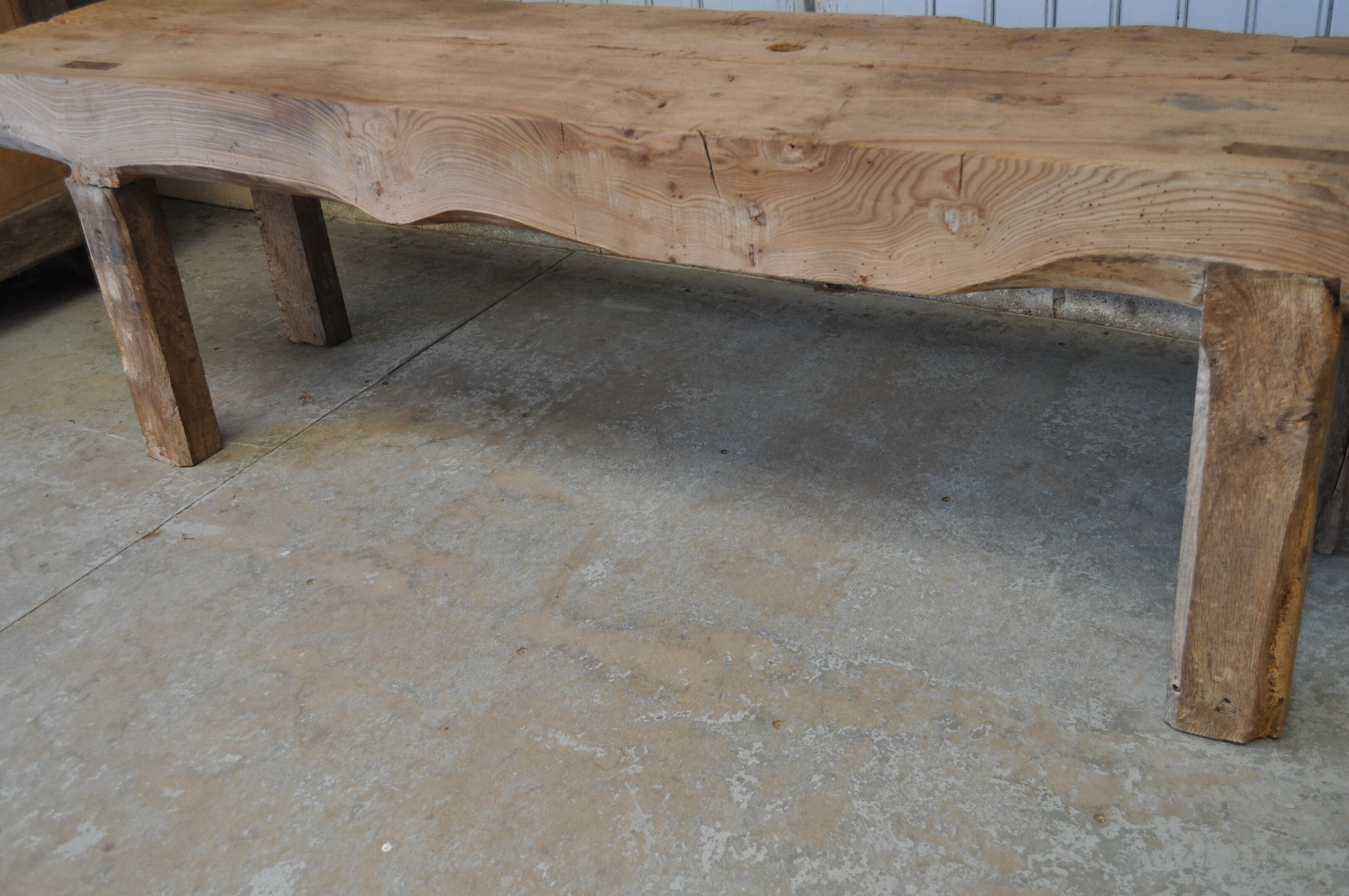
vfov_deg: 34.1
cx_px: 674
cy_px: 448
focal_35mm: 39
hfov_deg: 49.6
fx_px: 1460
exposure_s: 1/80
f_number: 4.5
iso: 400
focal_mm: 26
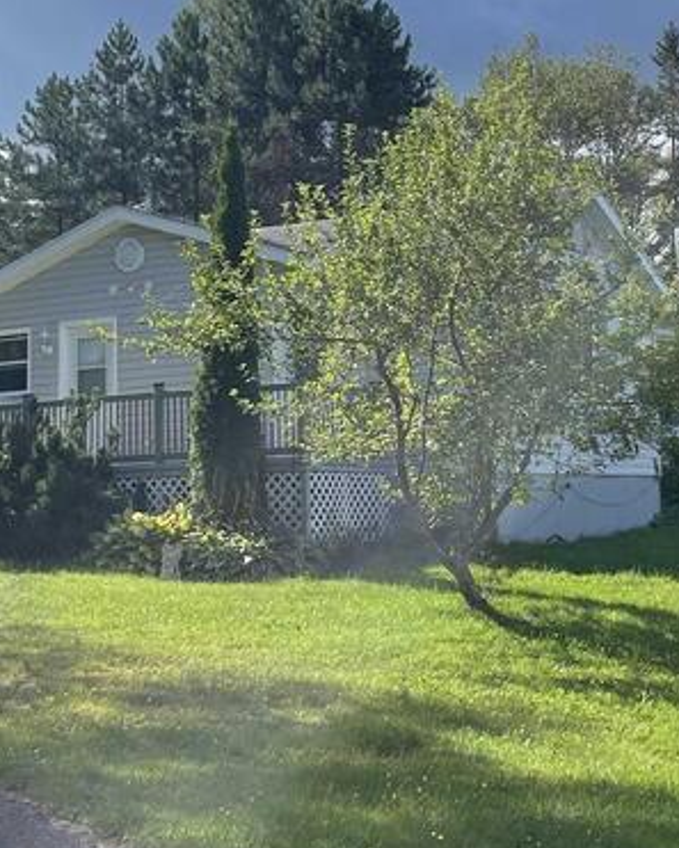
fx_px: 1758
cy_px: 254
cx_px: 400
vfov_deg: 26.9
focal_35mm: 70
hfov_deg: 21.8
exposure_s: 1/3509
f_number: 1.6
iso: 32
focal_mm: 4.2
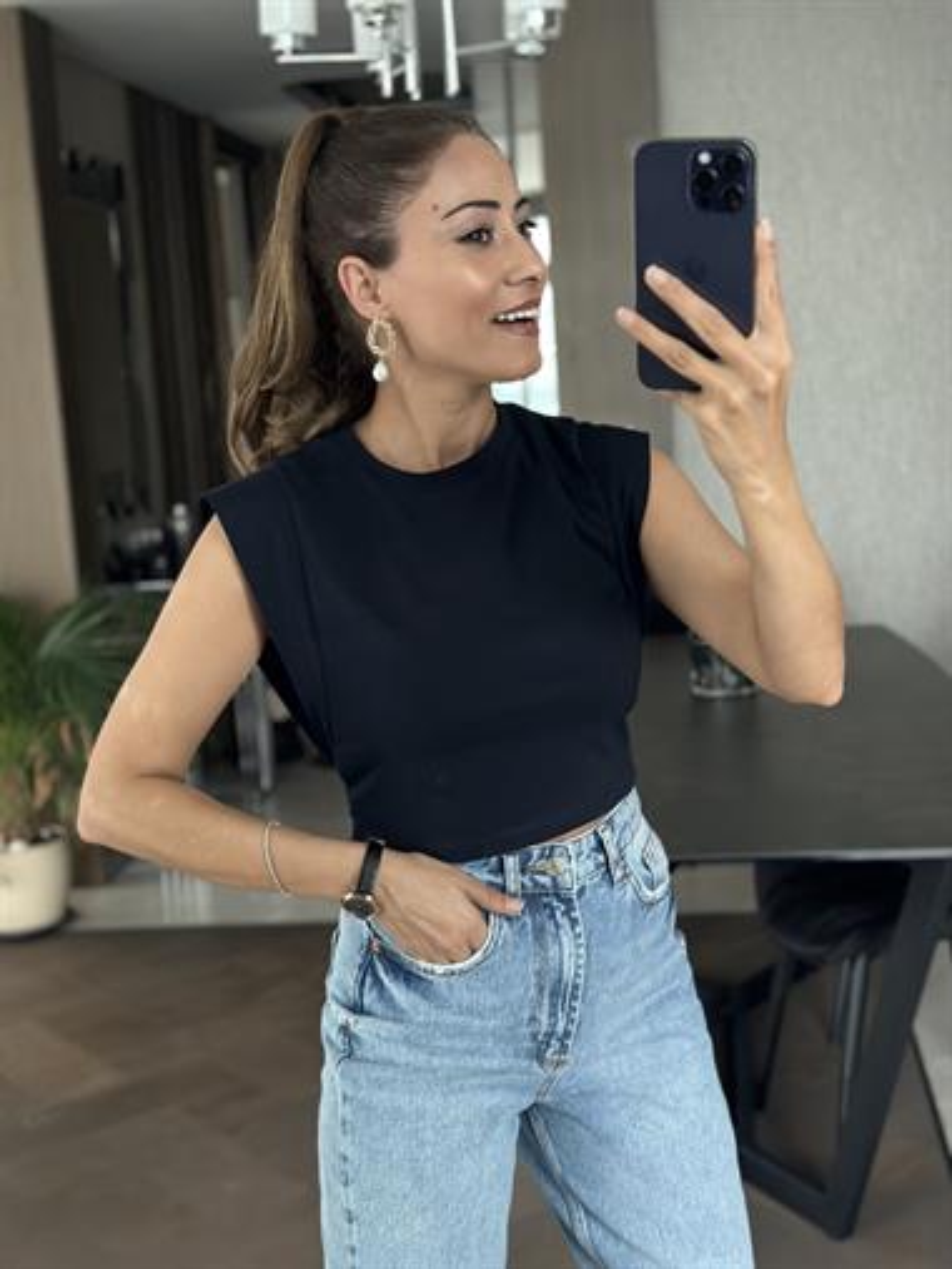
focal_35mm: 48
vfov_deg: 39.6
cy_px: 634
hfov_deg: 30.3
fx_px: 1759
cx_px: 476
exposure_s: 1/40
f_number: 1.78
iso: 400
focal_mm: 6.86
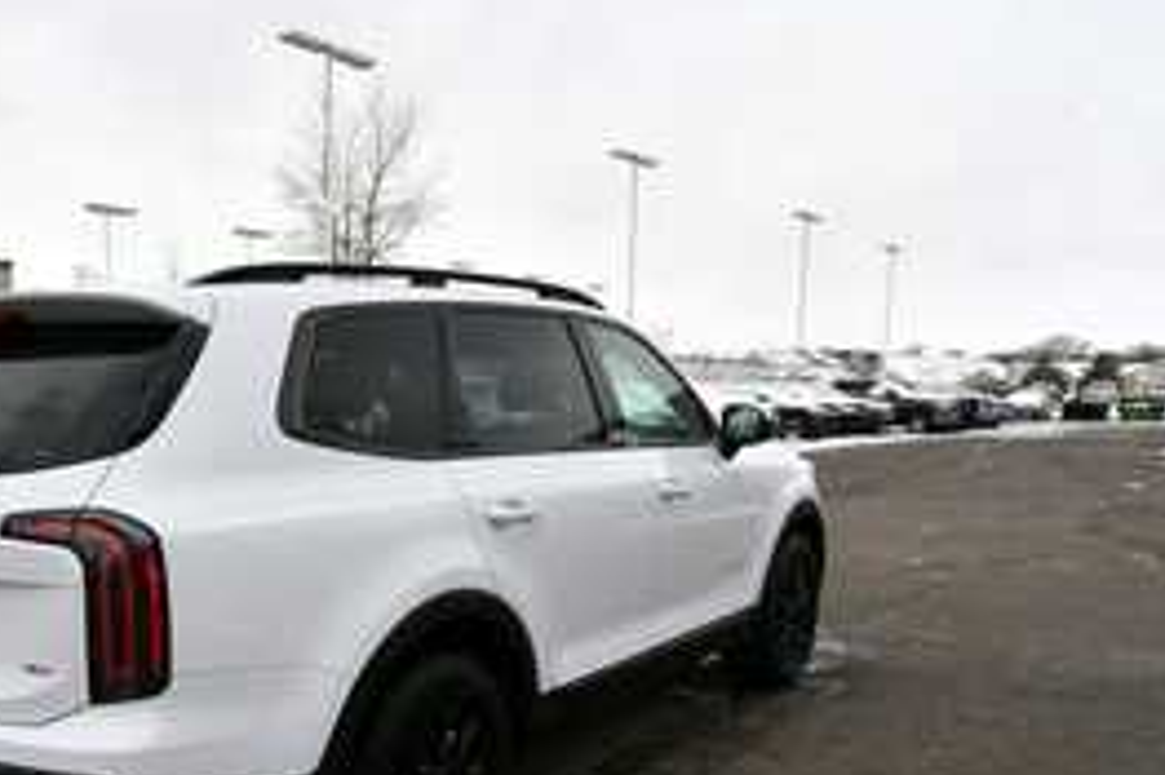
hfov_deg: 55.7
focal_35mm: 32
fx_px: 1035
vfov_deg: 40.3
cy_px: 542
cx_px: 283
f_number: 8
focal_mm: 14
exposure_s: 1/250
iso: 140
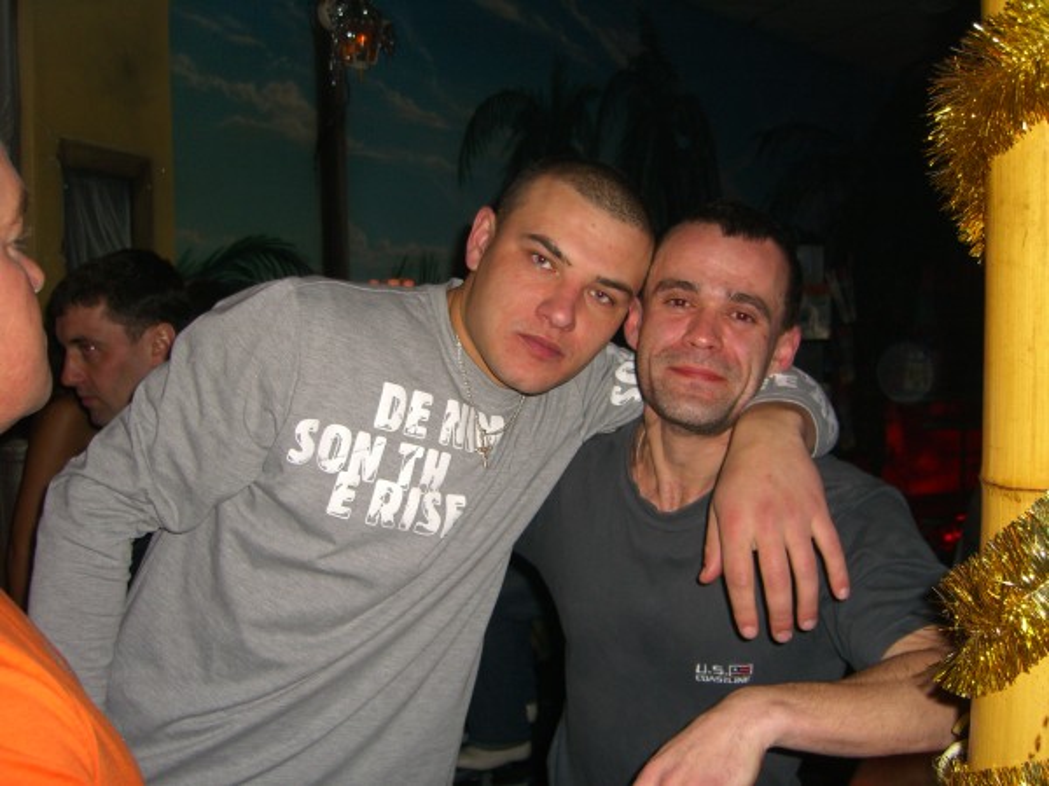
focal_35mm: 38
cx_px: 524
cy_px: 393
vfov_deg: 37.7
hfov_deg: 49.0
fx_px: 1152
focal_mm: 7.9
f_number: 2.8
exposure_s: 1/60
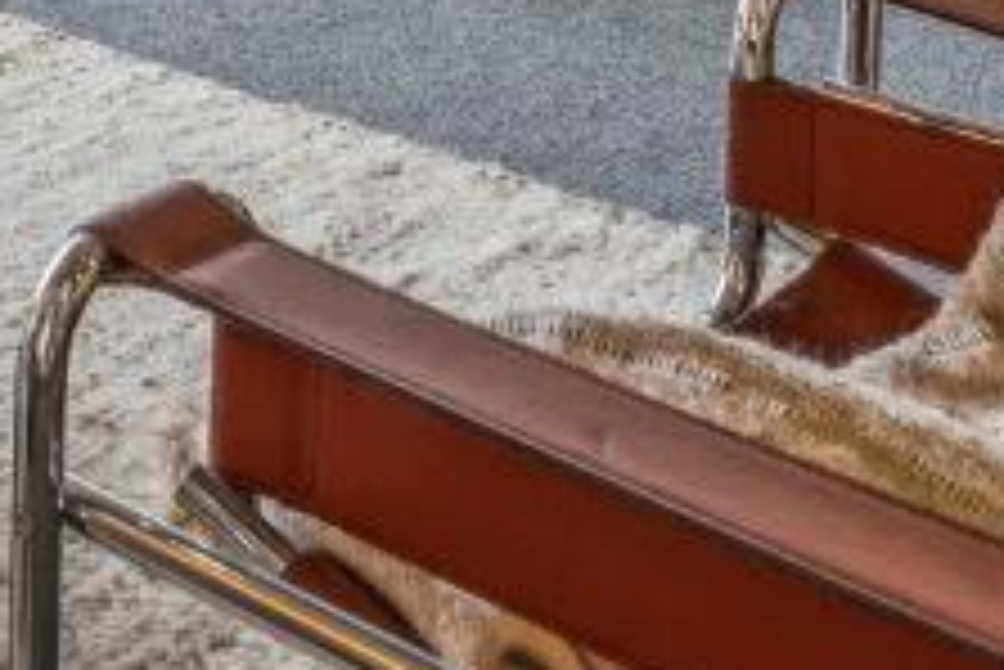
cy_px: -908
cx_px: -707
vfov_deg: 11.9
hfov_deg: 18.0
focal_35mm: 94
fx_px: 2623
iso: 200
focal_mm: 14
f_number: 6.3
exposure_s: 1/40
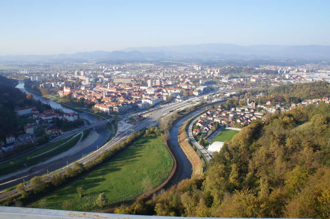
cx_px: 165
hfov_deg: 67.4
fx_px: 247
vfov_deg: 47.8
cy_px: 110
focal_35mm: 27
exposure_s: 1/100
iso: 200
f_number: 13
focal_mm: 18
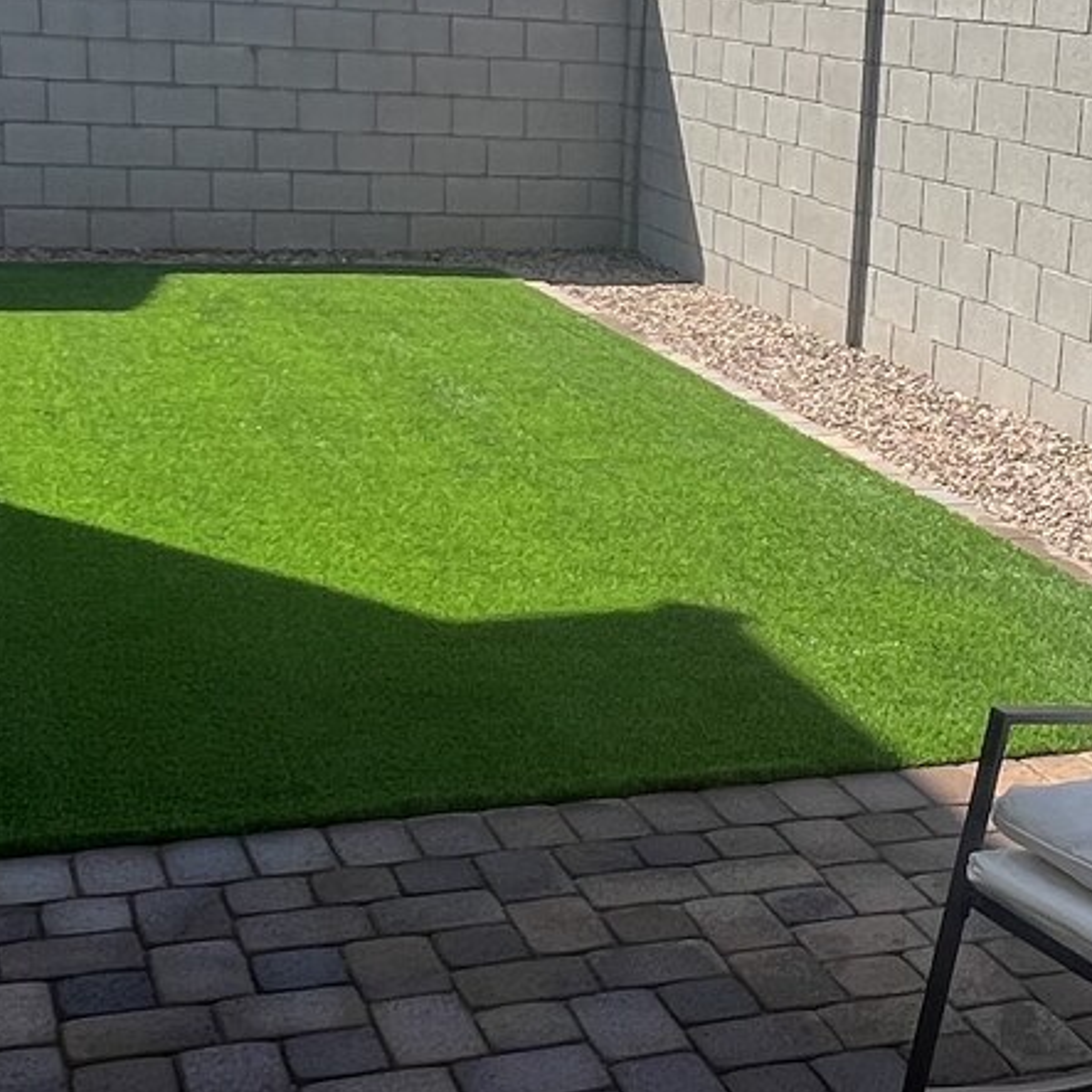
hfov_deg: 29.3
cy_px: 542
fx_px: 2034
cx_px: 885
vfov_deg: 30.0
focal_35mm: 57
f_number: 1.8
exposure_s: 1/1064
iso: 32
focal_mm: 1.57
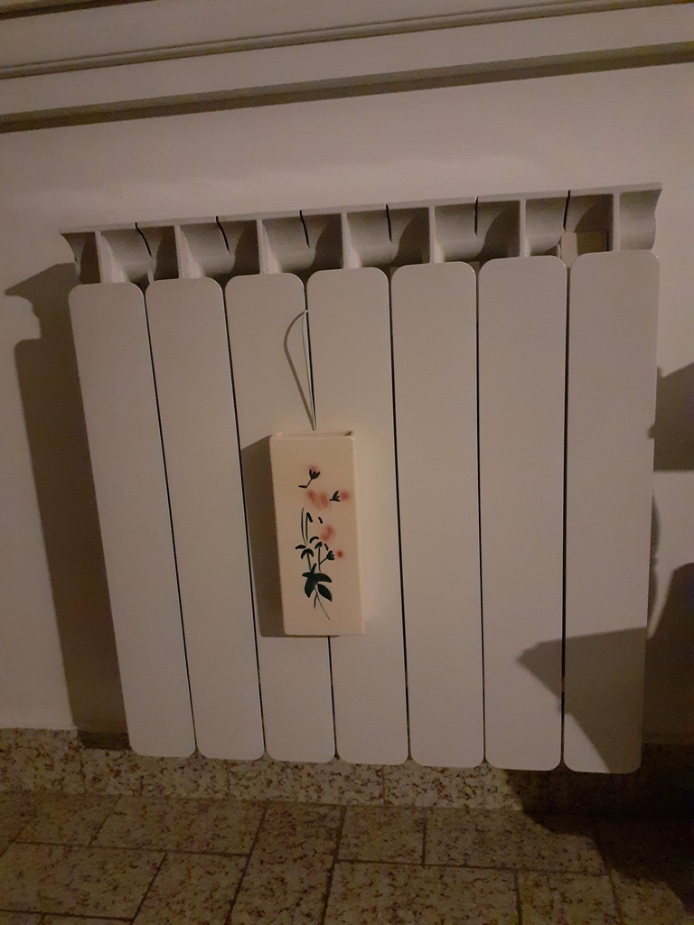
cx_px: 347
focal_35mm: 27
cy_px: 462
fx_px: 722
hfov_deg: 51.4
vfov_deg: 65.3
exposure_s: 1/17
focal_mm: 3.6
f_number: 1.9
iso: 1000
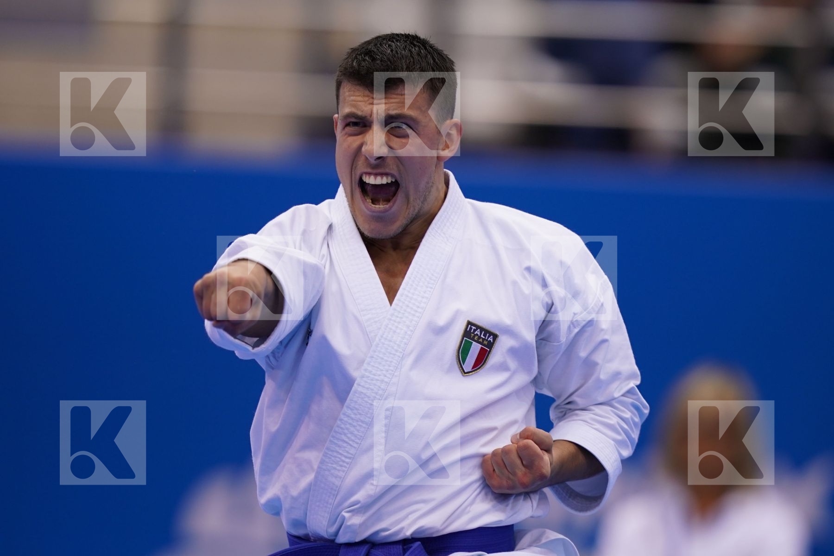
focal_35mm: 600
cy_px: 278
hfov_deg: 3.4
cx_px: 417
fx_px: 13899
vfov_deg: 2.3
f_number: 2.8
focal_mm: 400
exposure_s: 1/500
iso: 500
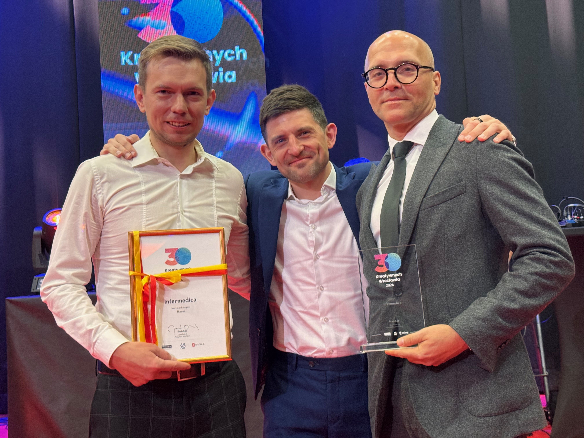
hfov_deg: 39.7
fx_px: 810
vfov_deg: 30.3
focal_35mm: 48
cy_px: 219
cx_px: 292
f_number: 1.78
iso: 200
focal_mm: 6.76
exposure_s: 1/60
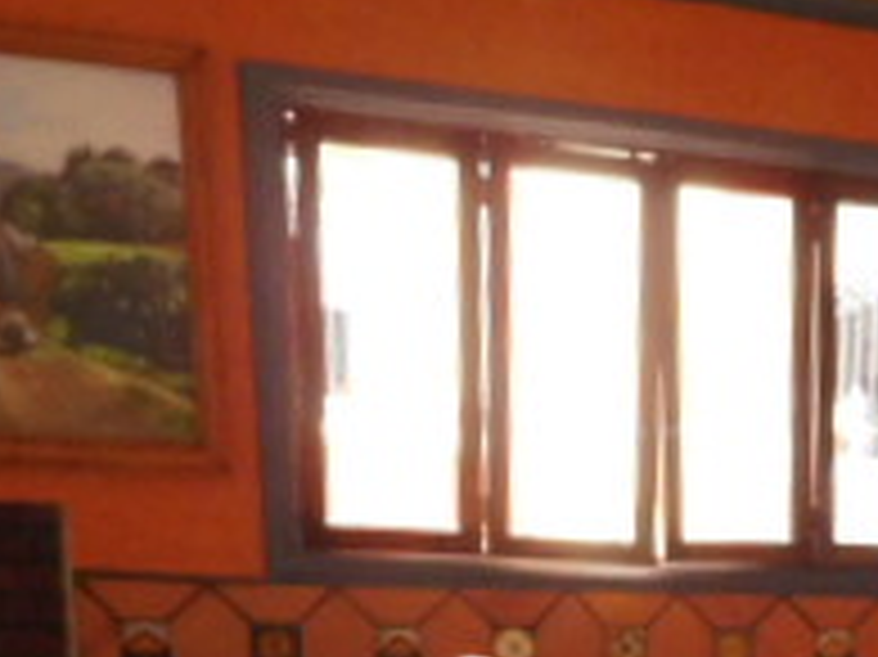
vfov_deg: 16.1
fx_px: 2079
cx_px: 1189
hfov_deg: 21.3
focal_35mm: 82
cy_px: 1058
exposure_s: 1/30
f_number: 3.4
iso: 400
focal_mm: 4.5
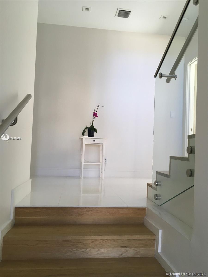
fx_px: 232
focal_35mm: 29
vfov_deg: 61.7
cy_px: 138
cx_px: 104
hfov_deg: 48.2
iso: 64
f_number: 2.2
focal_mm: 4.15
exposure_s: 1/30
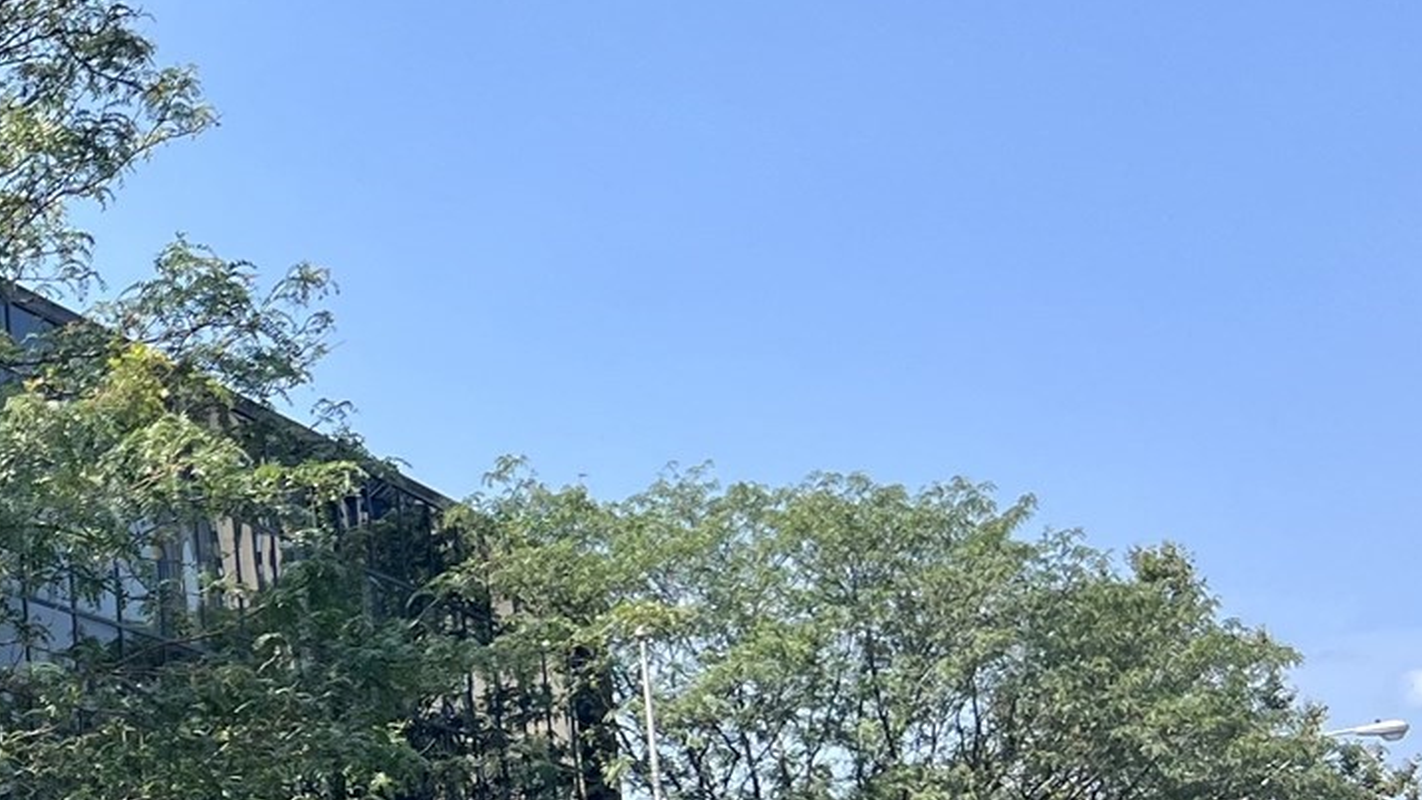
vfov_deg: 14.7
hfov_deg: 23.4
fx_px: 3055
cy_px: 814
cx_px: -381
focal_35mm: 81
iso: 50
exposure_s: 1/1751
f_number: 1.5
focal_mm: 5.7
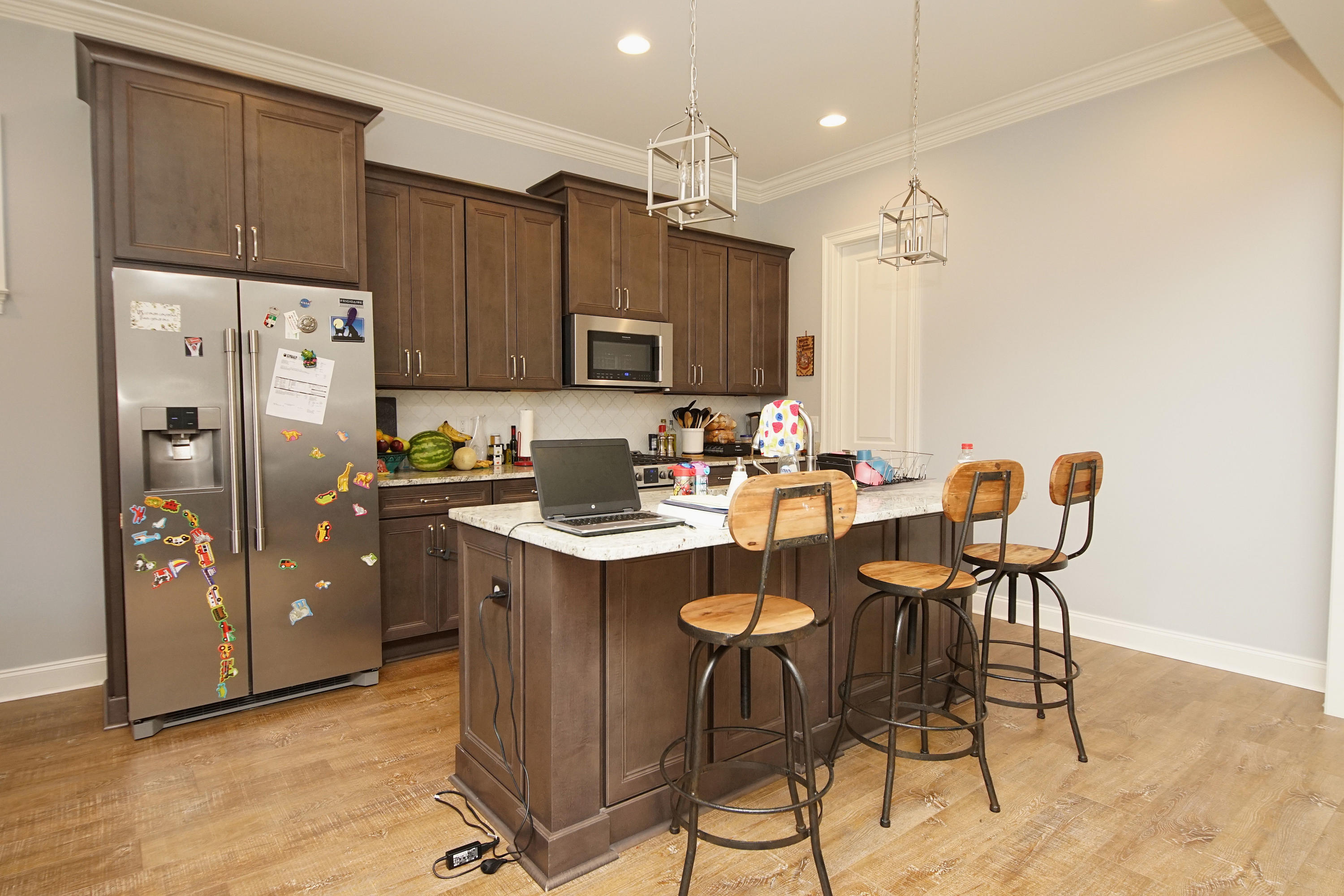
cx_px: 672
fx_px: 672
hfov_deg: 90.0
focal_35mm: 18
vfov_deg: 67.4
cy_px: 448
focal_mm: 12
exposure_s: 1/60
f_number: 4.5
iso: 1000
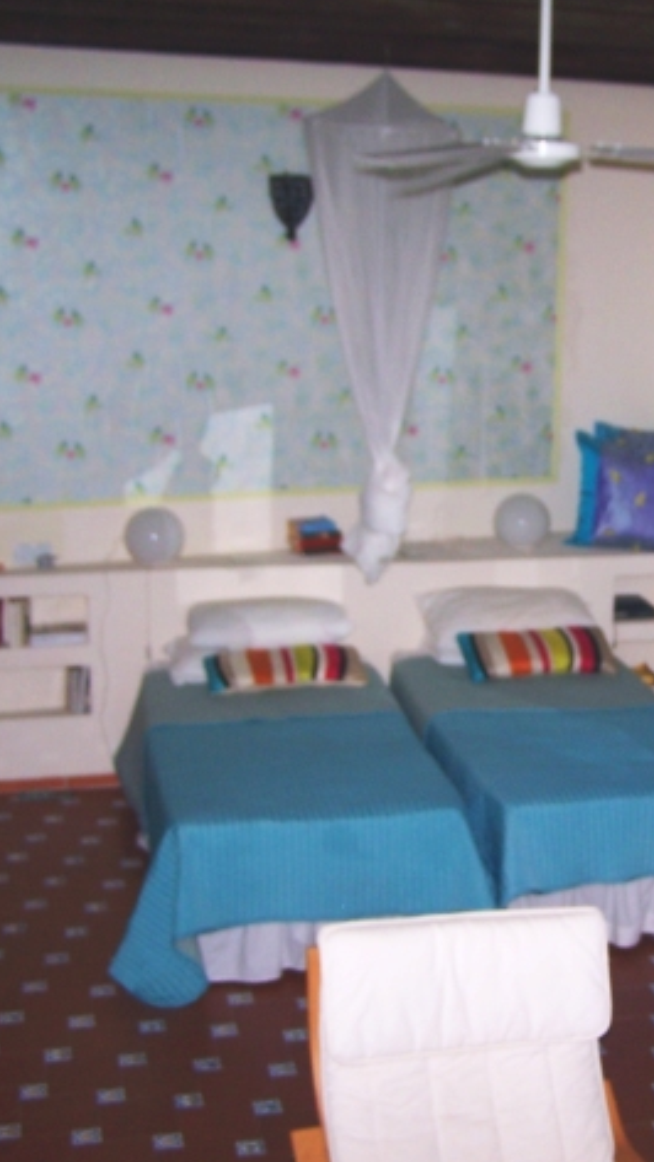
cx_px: 585
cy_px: 585
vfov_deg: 37.2
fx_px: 1727
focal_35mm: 56
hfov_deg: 21.0
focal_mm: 6.3
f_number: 2.8
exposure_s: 1/60
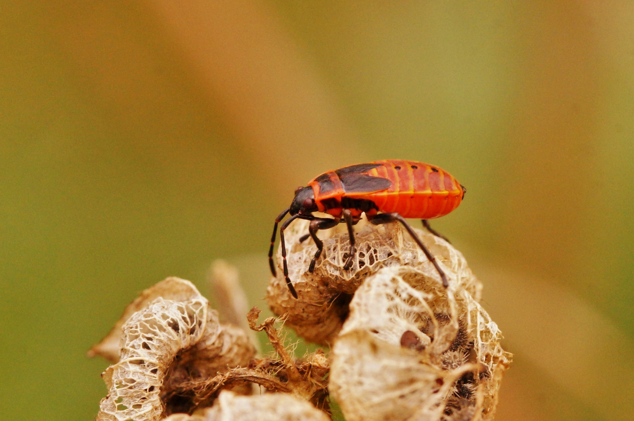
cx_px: 317
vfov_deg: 10.1
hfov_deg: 15.2
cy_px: 210
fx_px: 2375
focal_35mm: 135
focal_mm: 90
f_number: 10
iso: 3200
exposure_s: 1/160
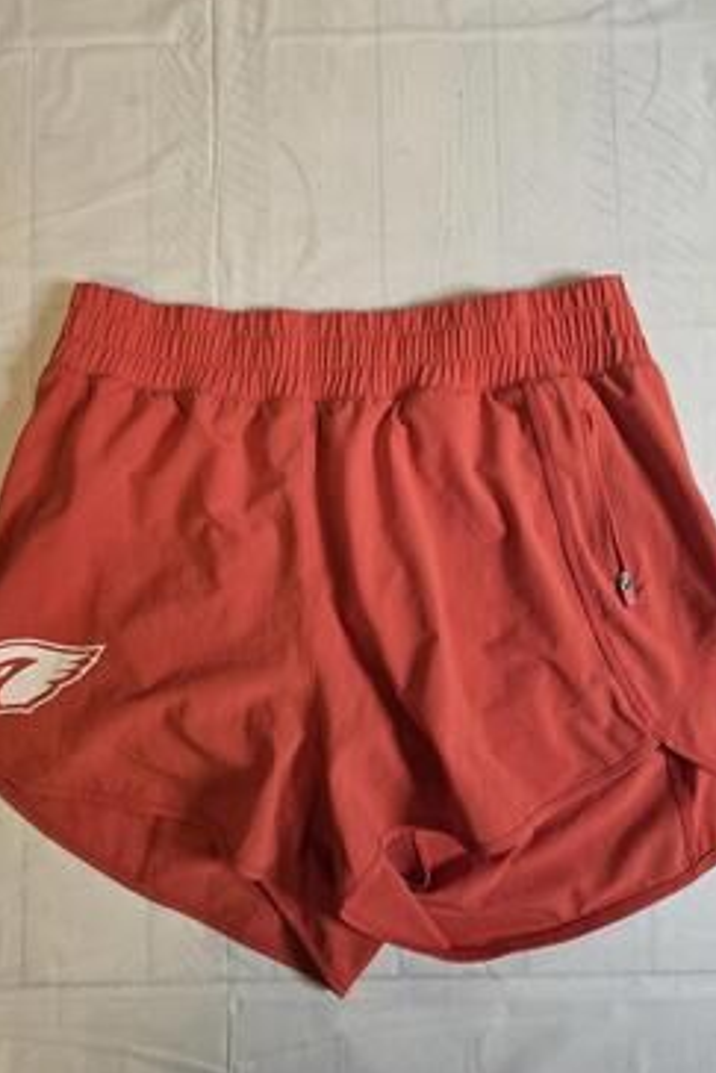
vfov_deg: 71.5
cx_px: 365
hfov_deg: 51.3
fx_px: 745
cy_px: 536
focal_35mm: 25
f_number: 1.8
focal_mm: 5.4
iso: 200
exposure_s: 1/52.5
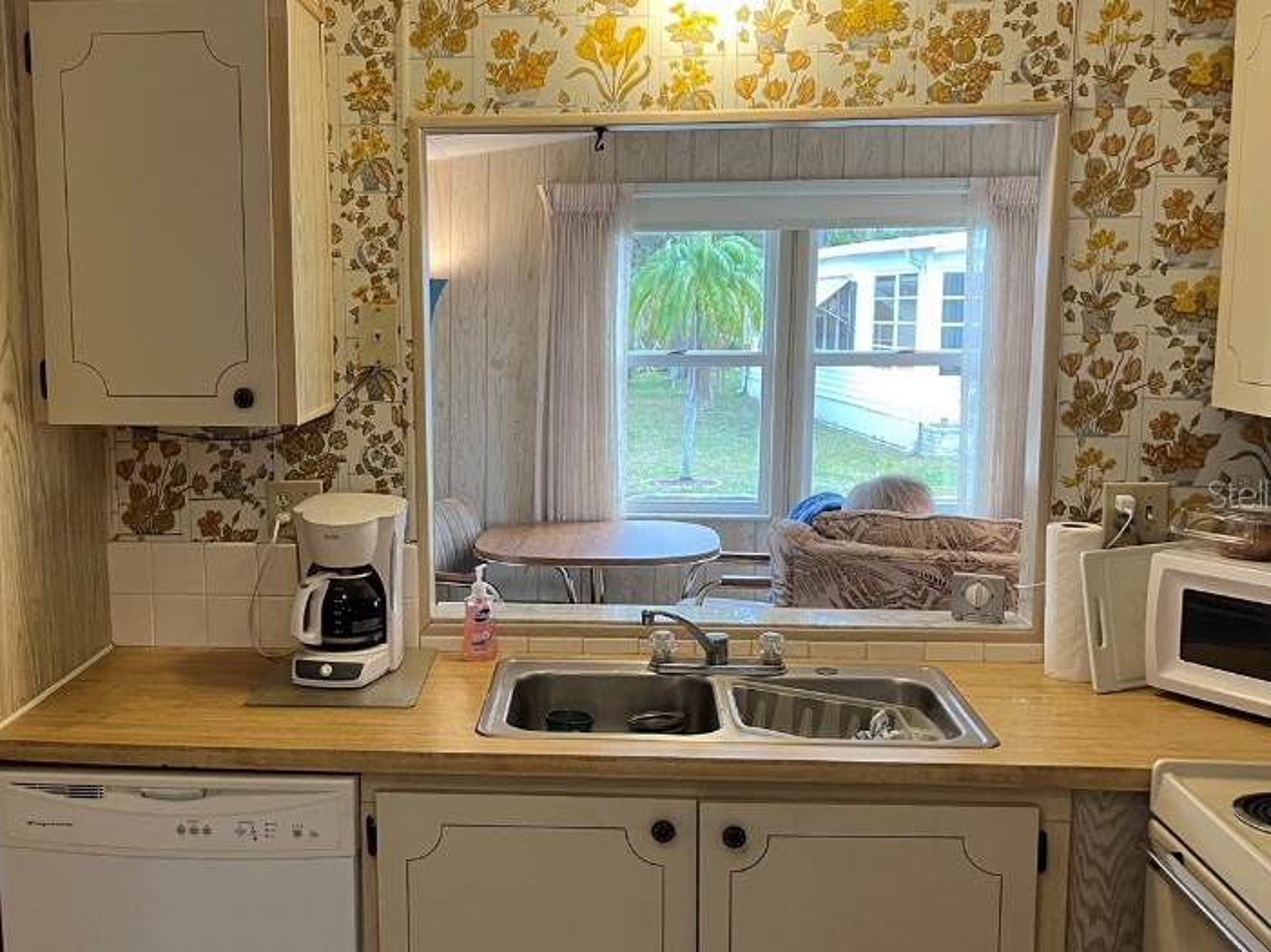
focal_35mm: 38
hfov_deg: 48.4
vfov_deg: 37.7
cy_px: 493
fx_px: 1395
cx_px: 450
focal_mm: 5.1
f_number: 1.6
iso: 160
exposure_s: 1/60
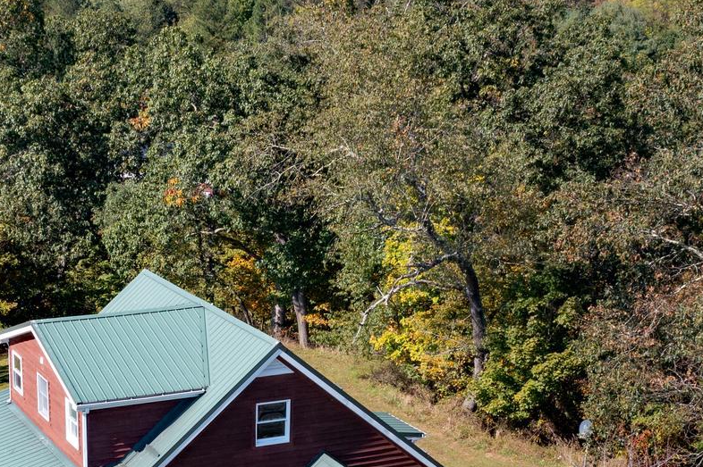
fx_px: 1425
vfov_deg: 18.2
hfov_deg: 27.0
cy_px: 463
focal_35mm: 73
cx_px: 110
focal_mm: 10.26
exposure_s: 1/200
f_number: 6.3
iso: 100
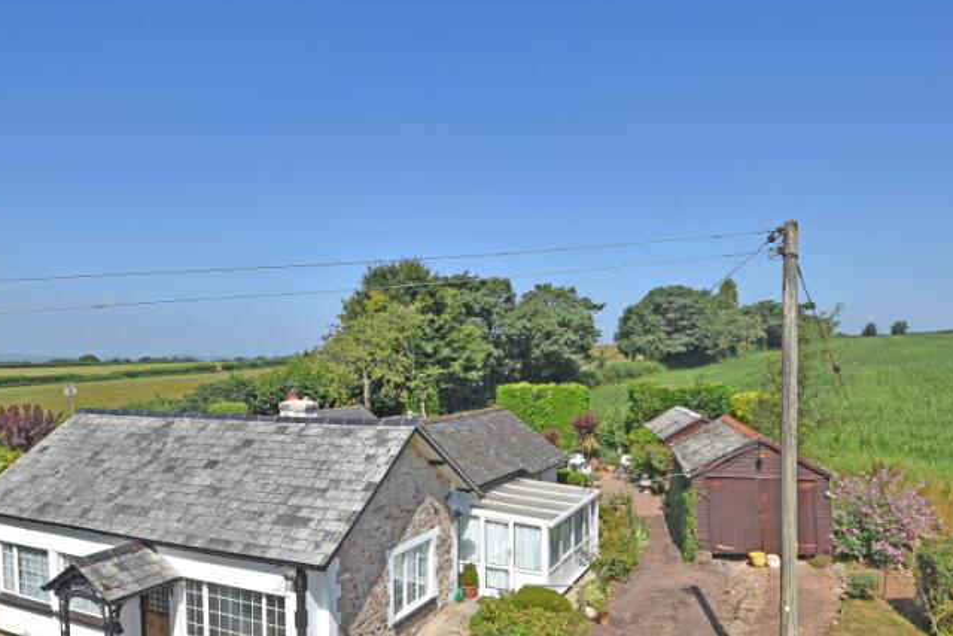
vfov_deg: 52.6
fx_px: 635
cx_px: 460
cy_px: 394
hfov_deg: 73.7
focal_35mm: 24
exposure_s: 1/250
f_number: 8
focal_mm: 10
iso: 100
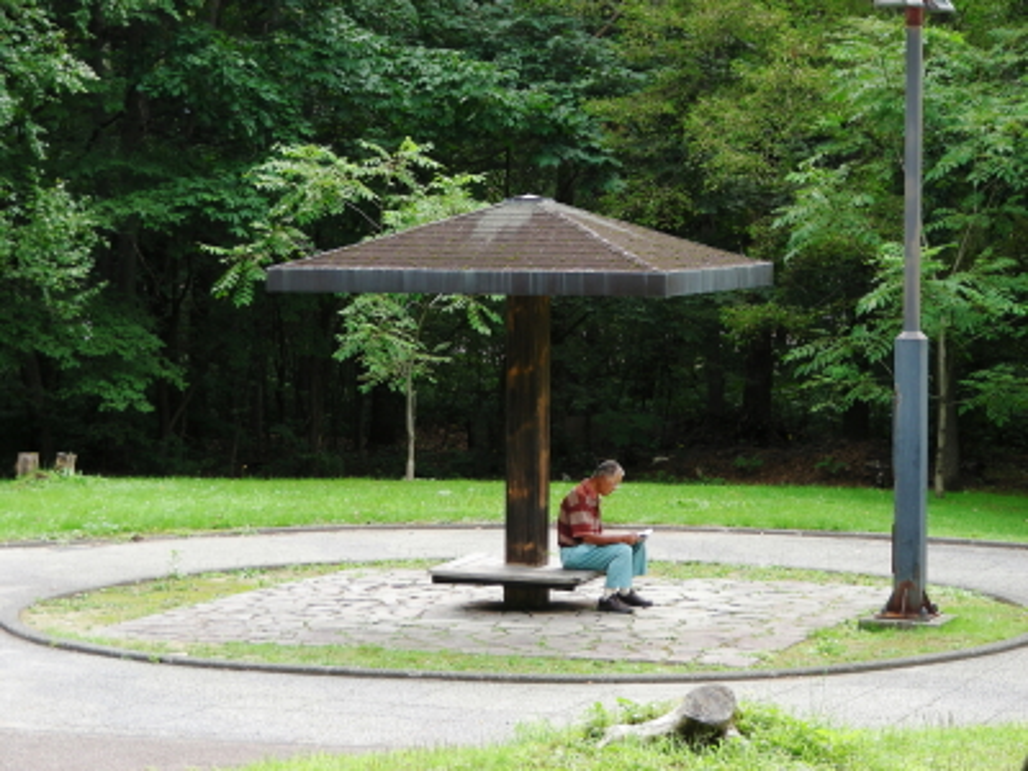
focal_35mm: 113
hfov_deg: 17.4
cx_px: 514
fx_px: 3356
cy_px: 386
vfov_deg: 13.1
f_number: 3.5
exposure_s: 1/66
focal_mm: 18.9
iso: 54
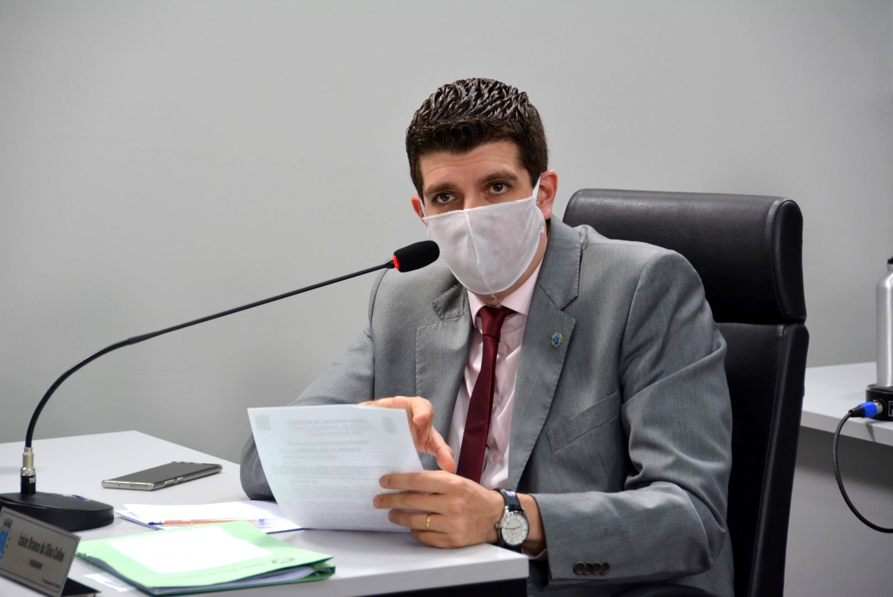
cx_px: 446
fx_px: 4840
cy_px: 298
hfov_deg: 10.5
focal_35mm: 195
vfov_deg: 7.1
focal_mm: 130
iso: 400
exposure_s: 1/80
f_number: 5.6
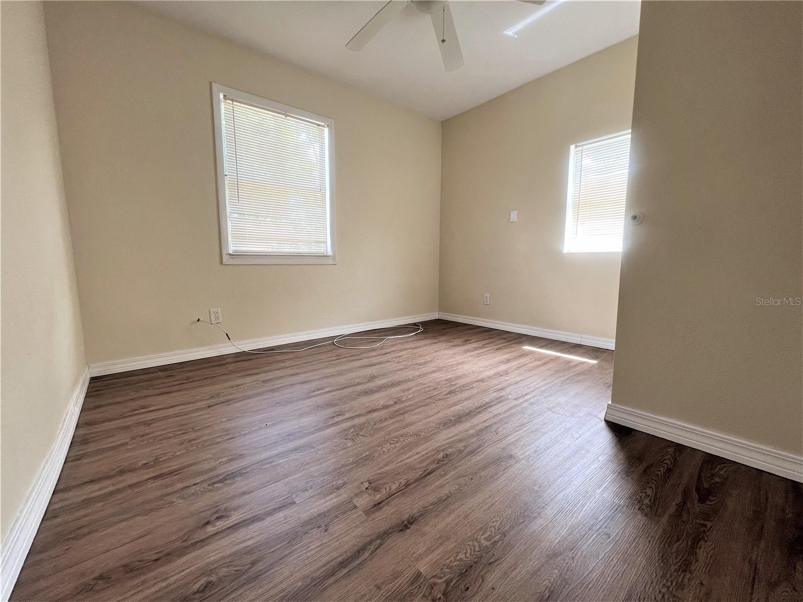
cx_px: 402
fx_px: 302
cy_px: 301
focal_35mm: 13
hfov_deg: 106.2
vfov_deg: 89.9
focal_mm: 1.57
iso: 64
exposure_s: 1/99
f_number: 1.8
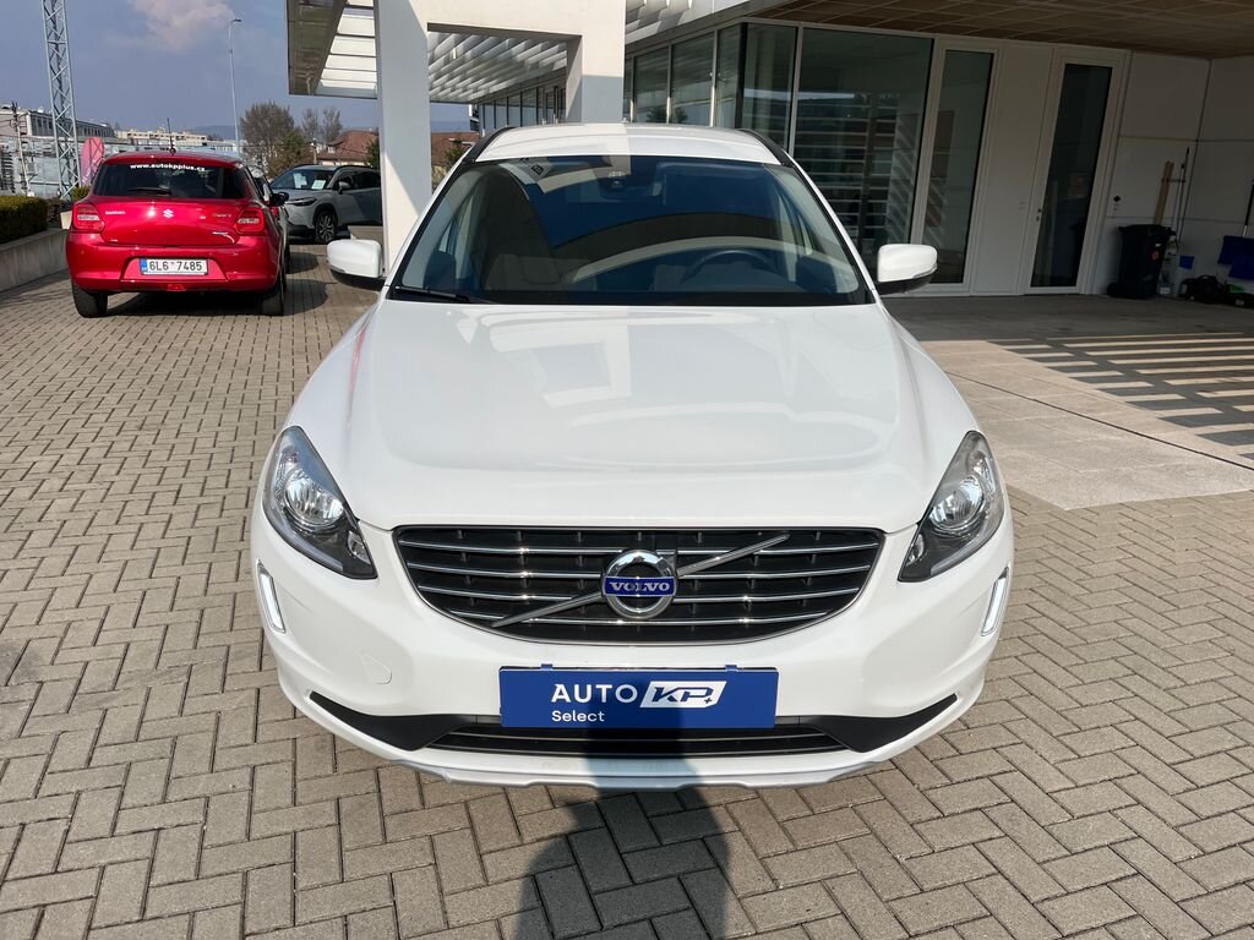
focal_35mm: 26
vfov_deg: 53.1
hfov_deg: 67.3
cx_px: 627
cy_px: 470
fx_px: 942
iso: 50
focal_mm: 5.1
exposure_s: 1/7874
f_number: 1.6
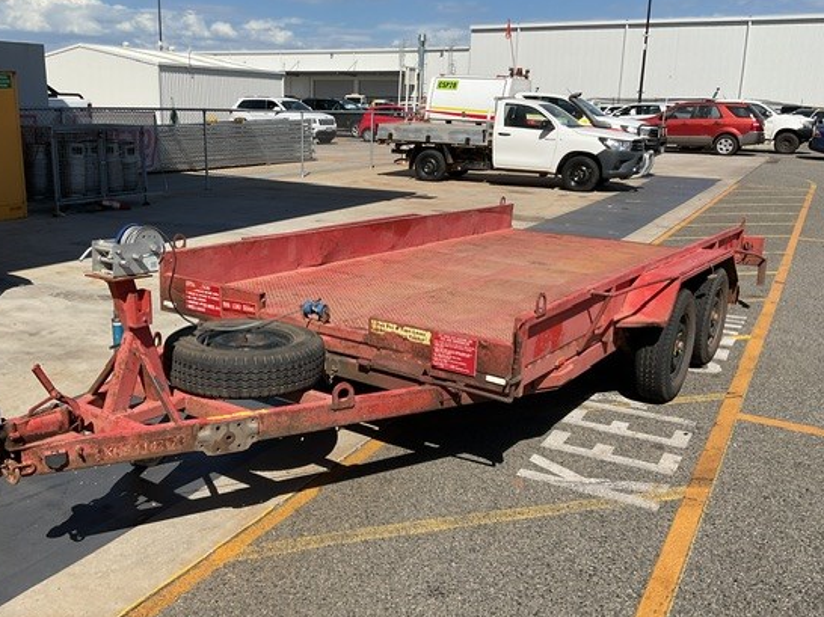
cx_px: 365
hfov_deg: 53.9
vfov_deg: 41.8
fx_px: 809
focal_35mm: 34
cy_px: 306
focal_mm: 3
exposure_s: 1/3322
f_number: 1.8
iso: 16
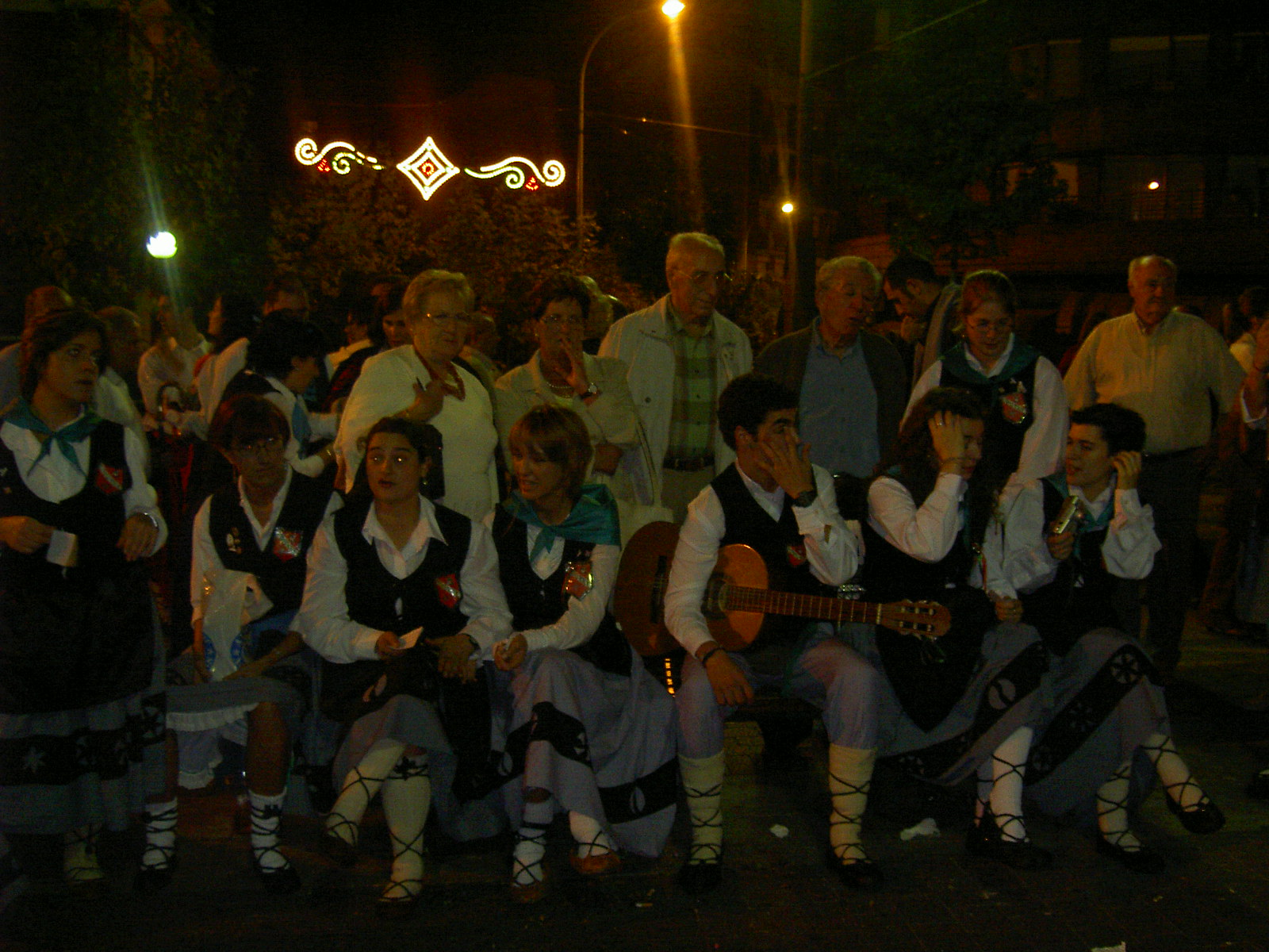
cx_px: 634
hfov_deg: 47.9
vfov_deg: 36.8
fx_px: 1430
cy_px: 476
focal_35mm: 39
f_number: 2.8
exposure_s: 1/59.5
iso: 100
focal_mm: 8
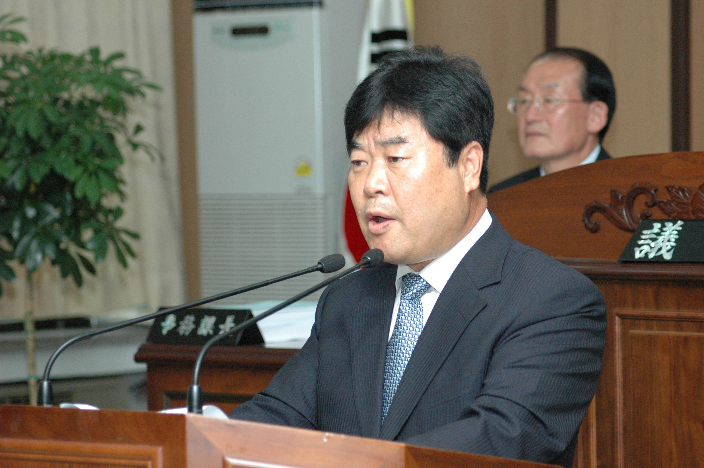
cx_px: 352
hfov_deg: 13.7
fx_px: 2931
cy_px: 234
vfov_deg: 9.1
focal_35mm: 150
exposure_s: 1/500
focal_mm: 100
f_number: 5
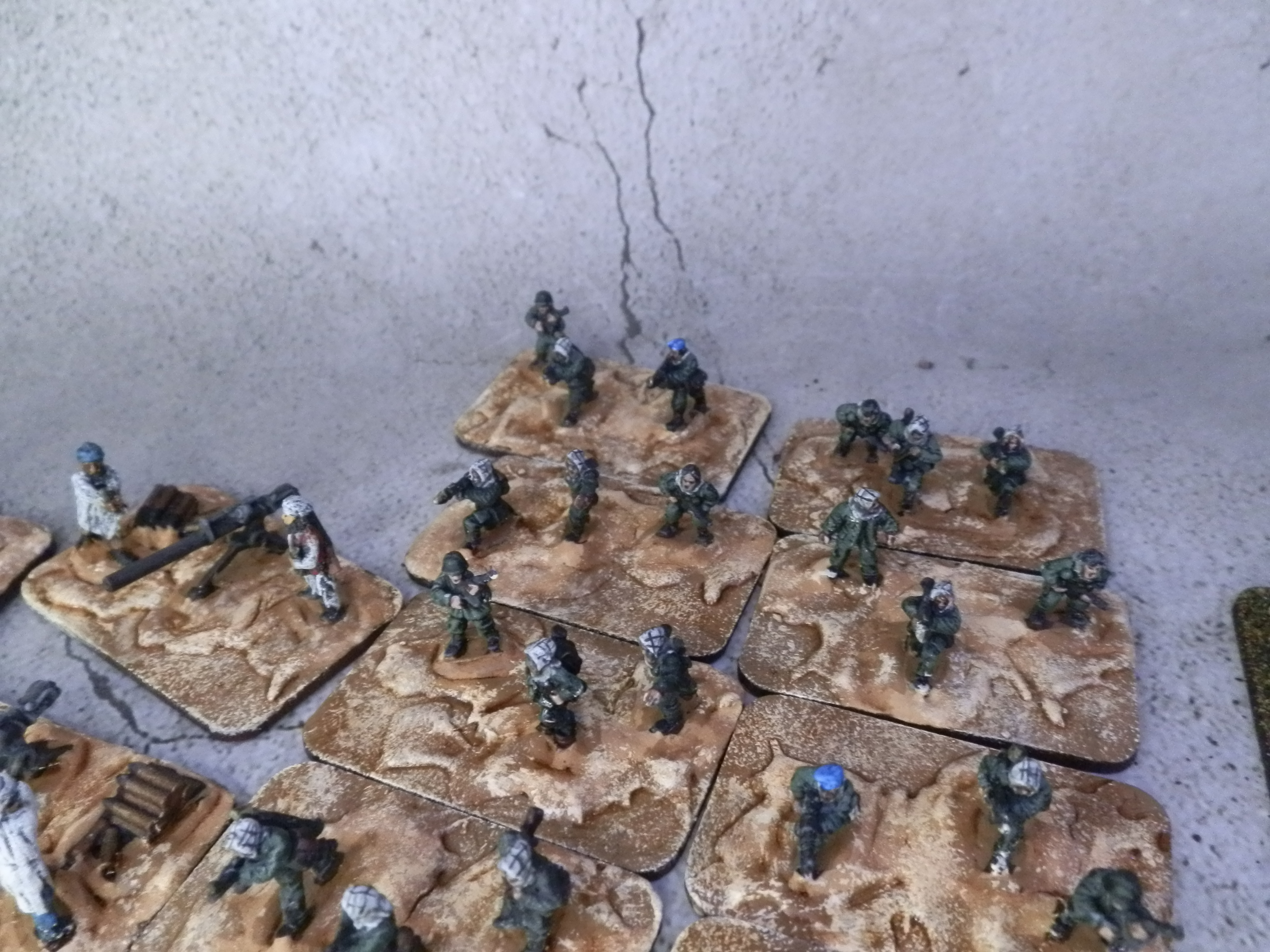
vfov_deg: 49.7
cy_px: 476
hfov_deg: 63.4
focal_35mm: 28
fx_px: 1027
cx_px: 635
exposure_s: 1/100
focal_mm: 5
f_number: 3.1
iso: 400
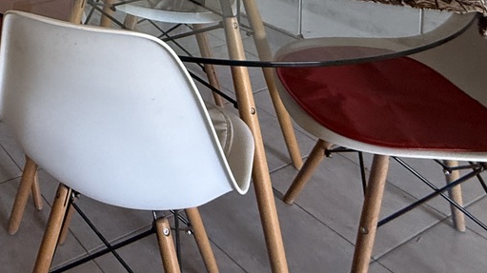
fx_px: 555
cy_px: -157
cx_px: -59
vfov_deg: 22.0
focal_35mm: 43
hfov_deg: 38.5
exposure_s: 1/99
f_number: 2.2
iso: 320
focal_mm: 2.22
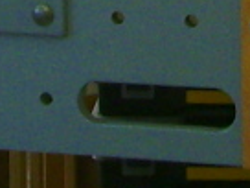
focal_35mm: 287
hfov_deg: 6.7
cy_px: -319
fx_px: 2073
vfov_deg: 5.0
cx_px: 458
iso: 100
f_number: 3.5
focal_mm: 6.6
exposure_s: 1/45
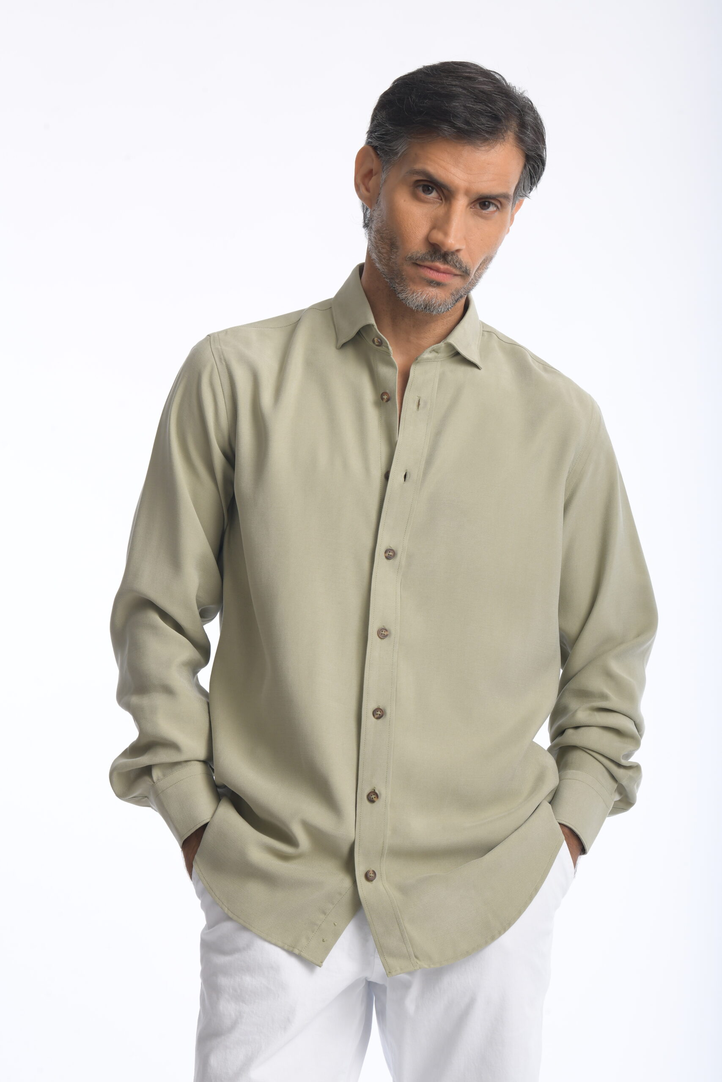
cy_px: 541
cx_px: 361
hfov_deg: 11.2
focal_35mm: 122
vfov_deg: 16.8
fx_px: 3669
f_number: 11
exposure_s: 1/250
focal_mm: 122
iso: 500
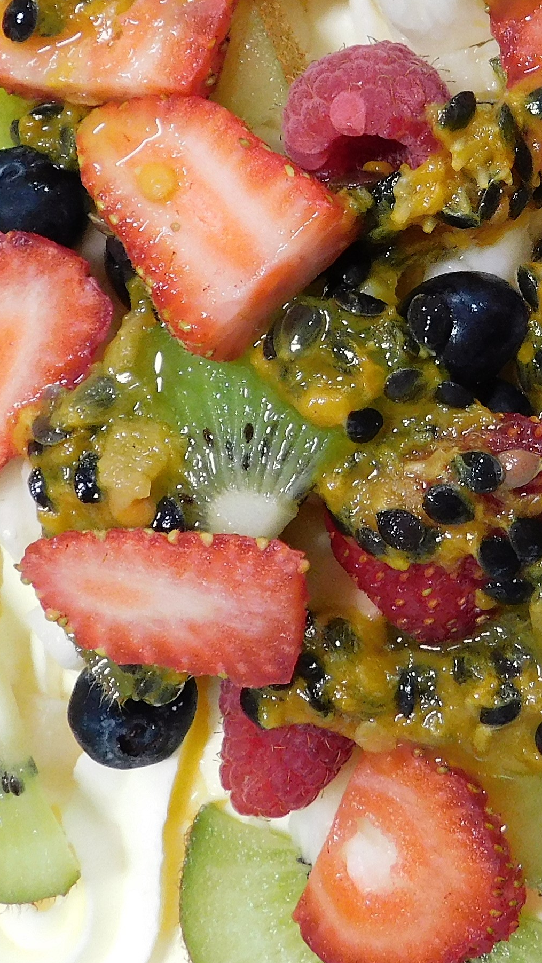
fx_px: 1635
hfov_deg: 18.3
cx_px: 548
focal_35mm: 64
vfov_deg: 32.2
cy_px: 234
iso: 220
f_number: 3
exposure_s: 1/30
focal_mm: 4
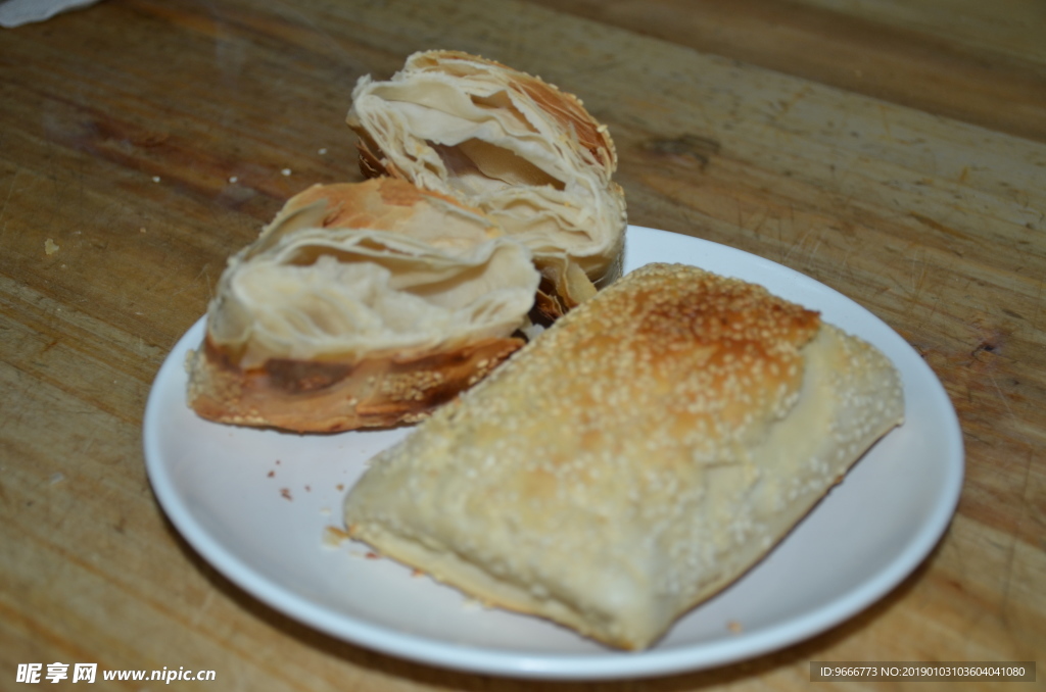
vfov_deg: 22.5
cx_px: 523
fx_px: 1740
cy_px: 346
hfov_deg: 33.5
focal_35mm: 60
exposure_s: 1/60
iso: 200
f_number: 4.5
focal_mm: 40
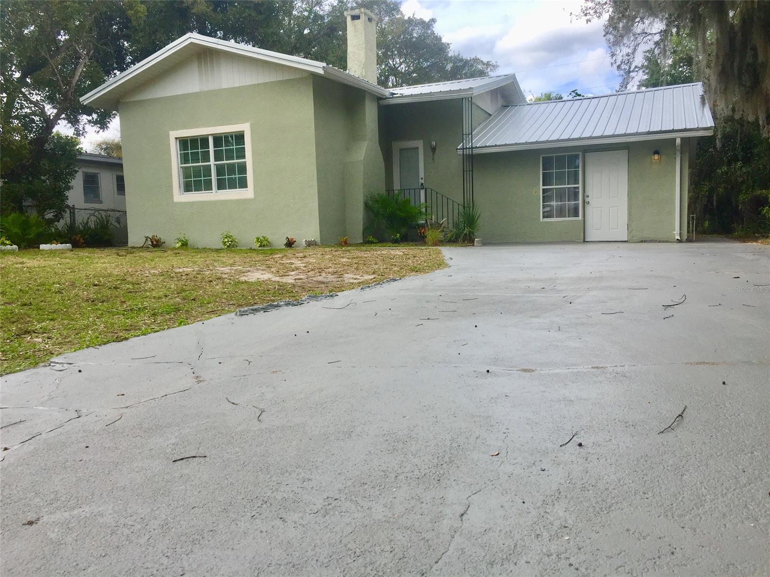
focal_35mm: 29
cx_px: 385
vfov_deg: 48.2
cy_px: 288
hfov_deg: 61.7
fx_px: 645
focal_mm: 4.15
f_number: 2.2
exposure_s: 1/1130
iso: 32
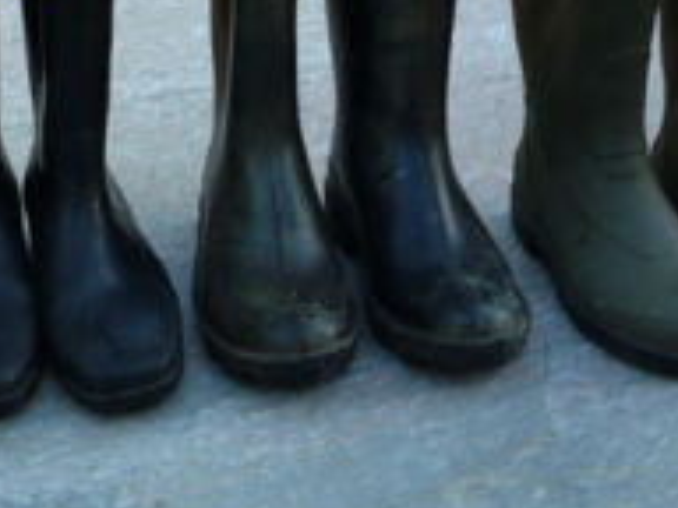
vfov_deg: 19.5
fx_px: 1469
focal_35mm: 75
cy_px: 141
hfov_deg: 25.5
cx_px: 127
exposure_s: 1/80
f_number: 3.3
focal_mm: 5.2
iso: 100
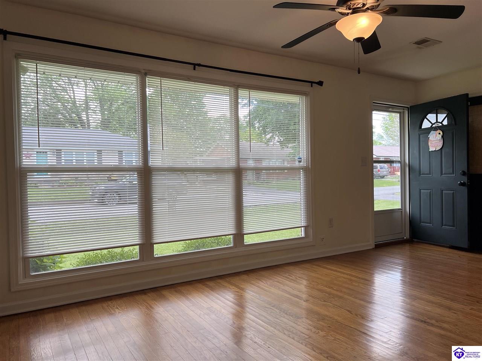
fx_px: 362
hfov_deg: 67.3
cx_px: 241
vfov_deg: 53.1
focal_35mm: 26
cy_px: 180
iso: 40
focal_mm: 5.7
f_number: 1.5
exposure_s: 1/208
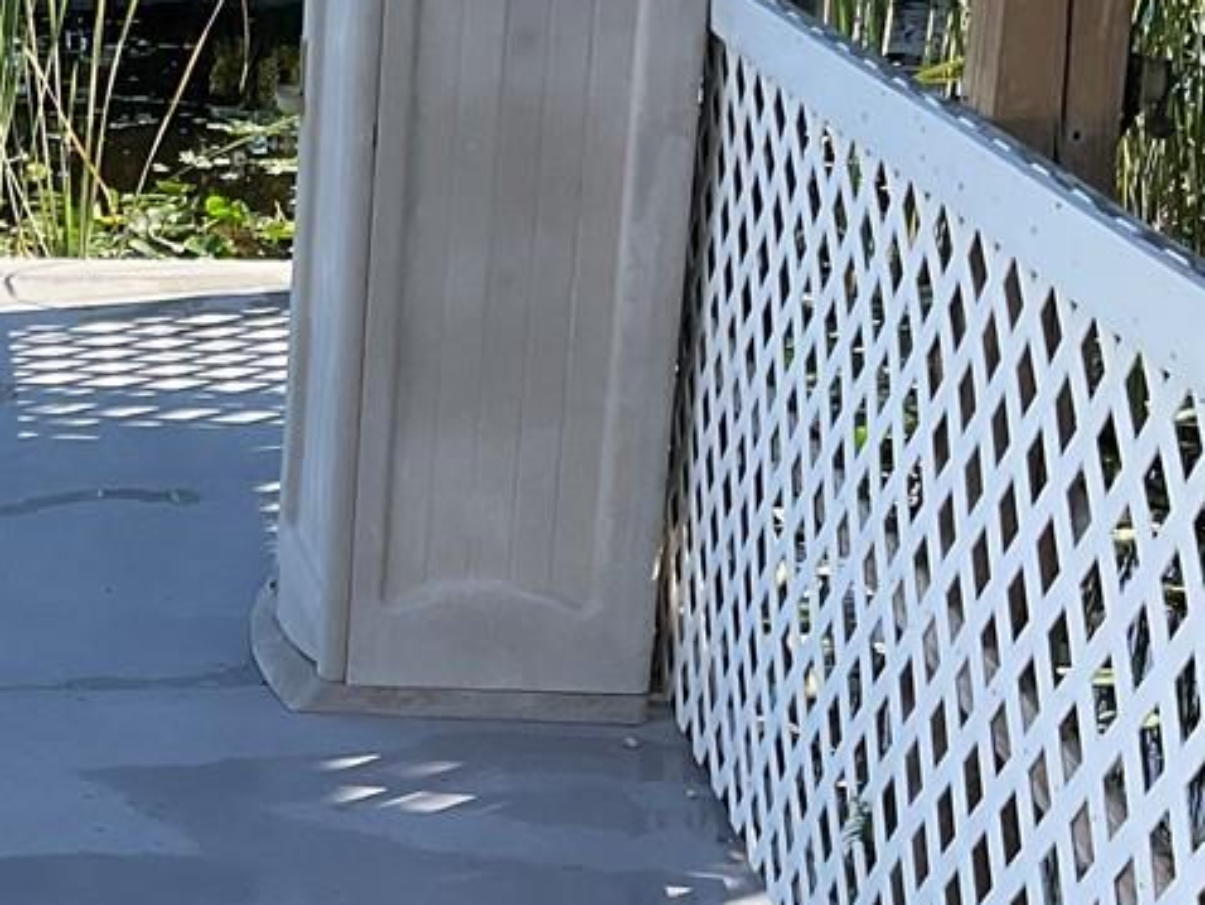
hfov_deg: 18.9
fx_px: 3378
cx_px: -325
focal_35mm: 97
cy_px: 640
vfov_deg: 15.2
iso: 16
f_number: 1.8
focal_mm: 3
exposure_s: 1/519
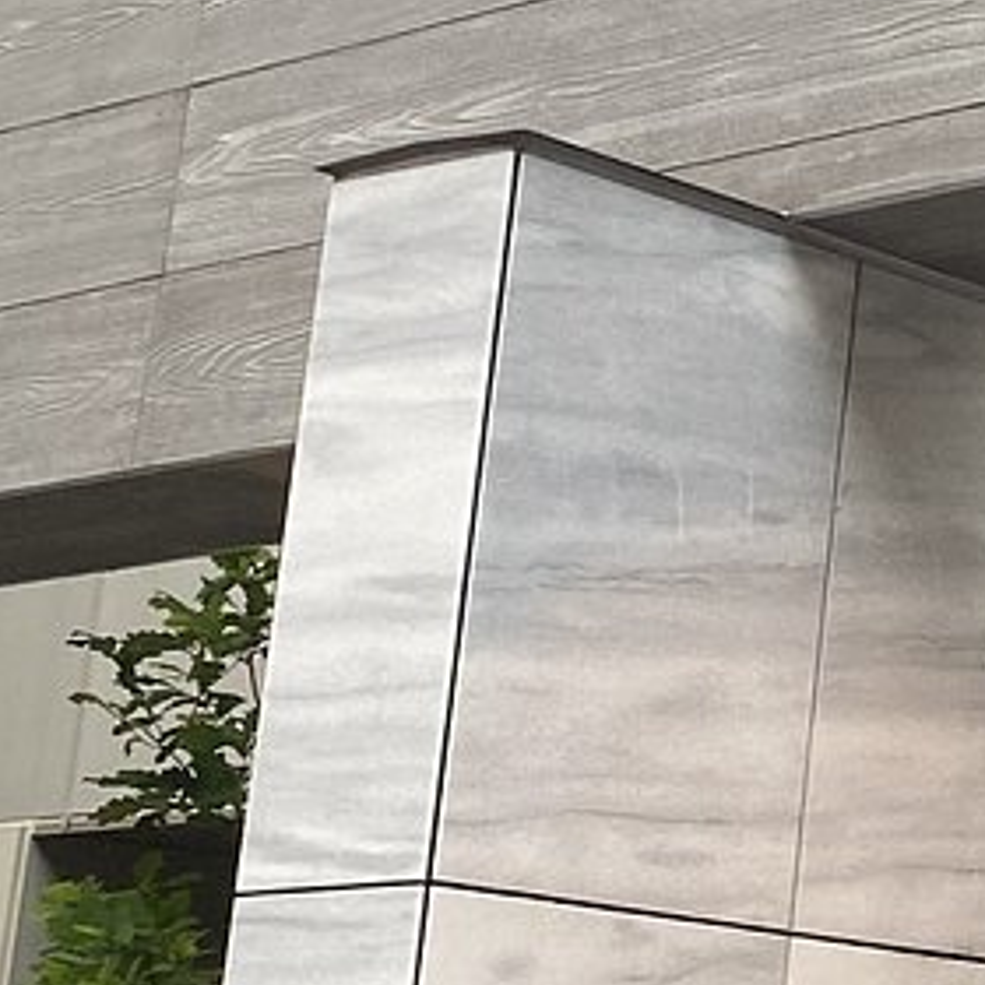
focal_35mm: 126
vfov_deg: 13.8
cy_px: 450
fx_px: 4056
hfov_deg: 11.5
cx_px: 2329
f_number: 1.8
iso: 80
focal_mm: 4.25
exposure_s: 1/100
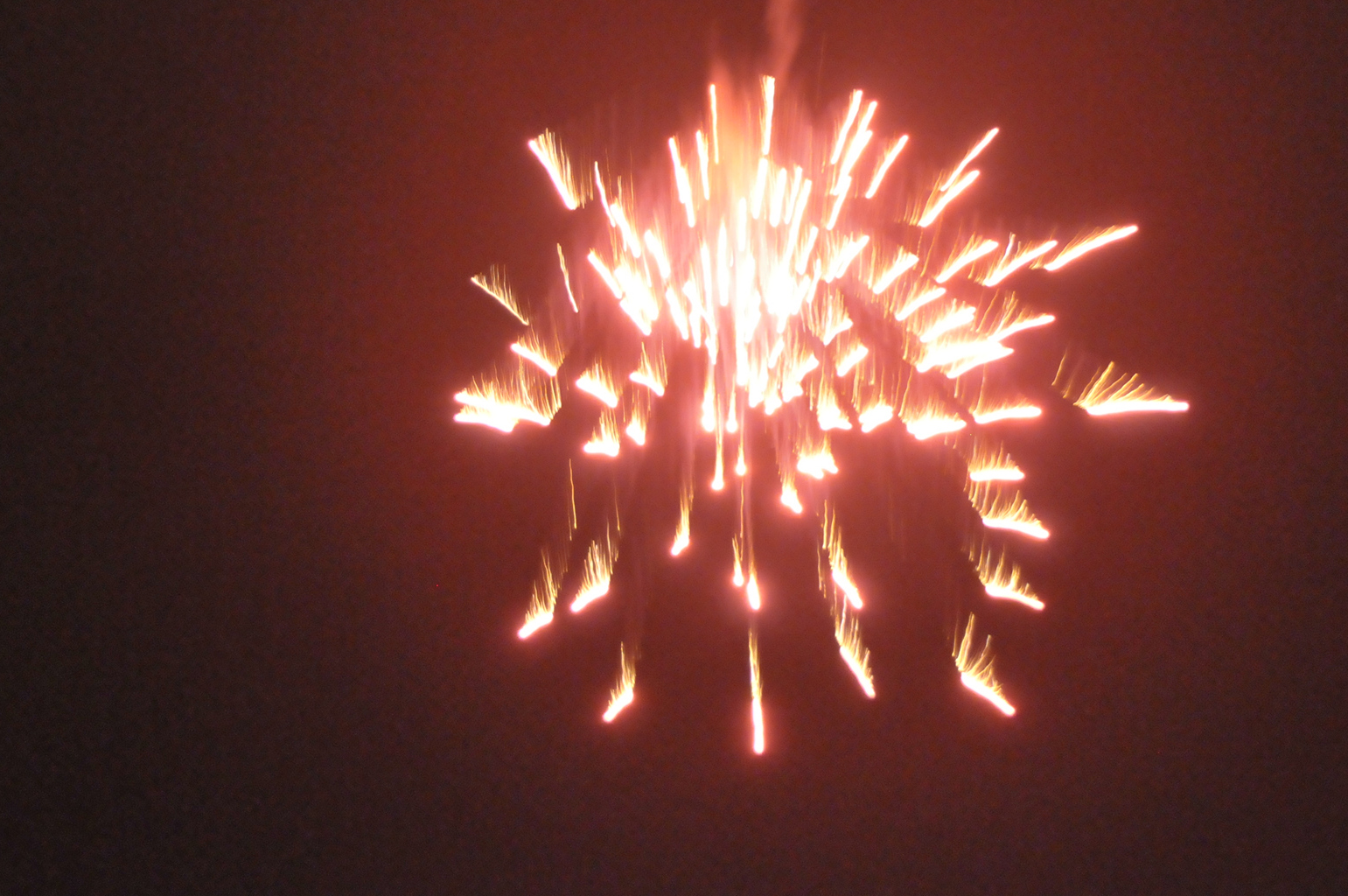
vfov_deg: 14.2
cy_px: 314
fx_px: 3591
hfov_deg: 21.2
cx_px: 780
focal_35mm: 96
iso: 3200
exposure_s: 1/10
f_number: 4.5
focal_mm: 46
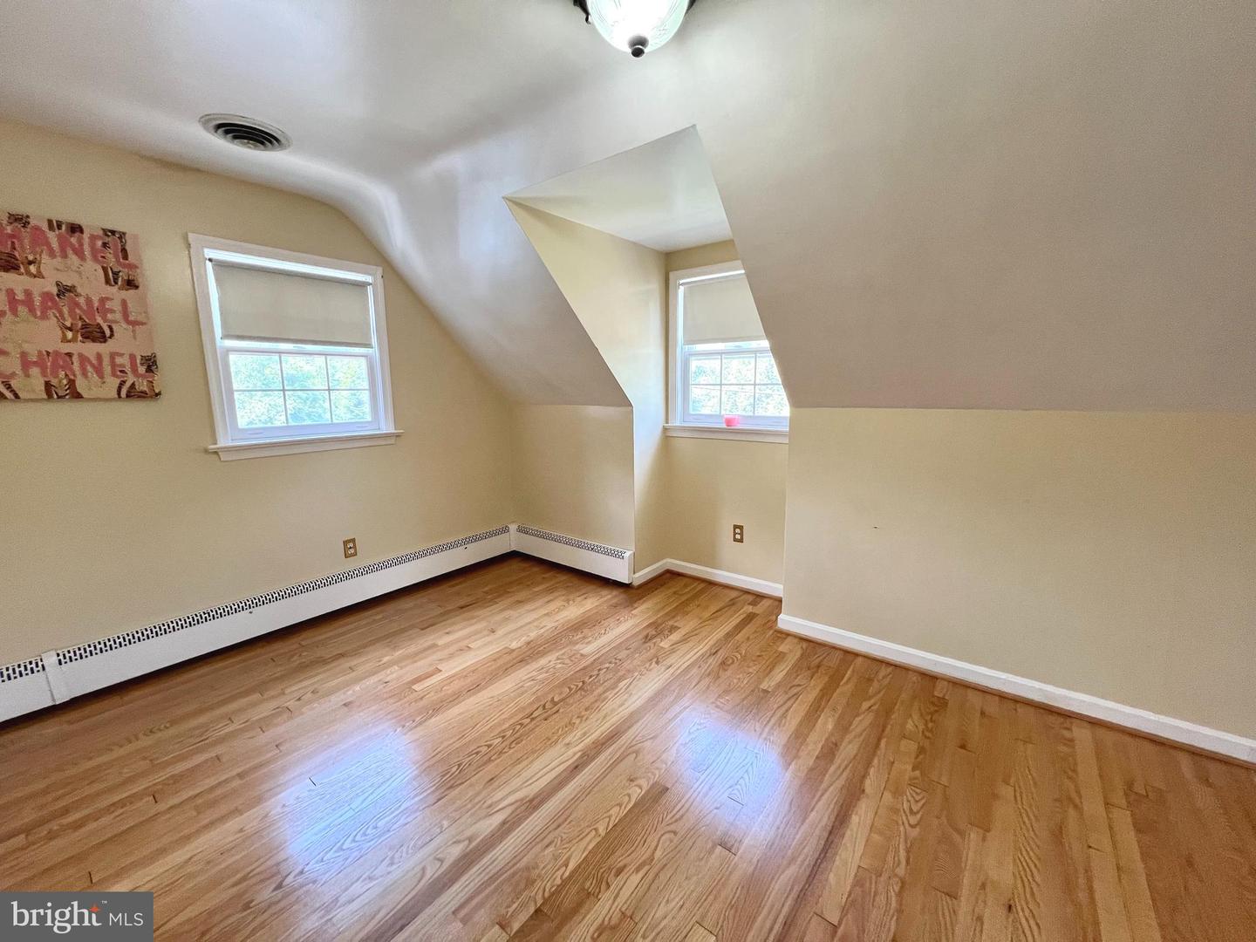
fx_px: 472
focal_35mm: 13
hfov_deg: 106.2
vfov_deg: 89.9
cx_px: 628
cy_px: 471
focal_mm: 1.57
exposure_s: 1/120
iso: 250
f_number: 1.8
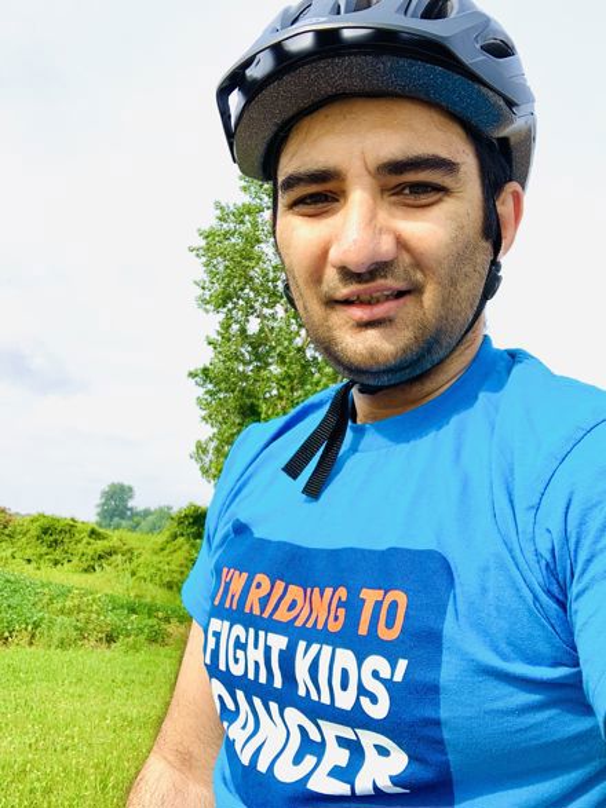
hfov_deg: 44.1
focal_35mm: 32
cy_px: 404
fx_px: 747
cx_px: 303
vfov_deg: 56.8
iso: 16
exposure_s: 1/548
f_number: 2.2
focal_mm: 2.87
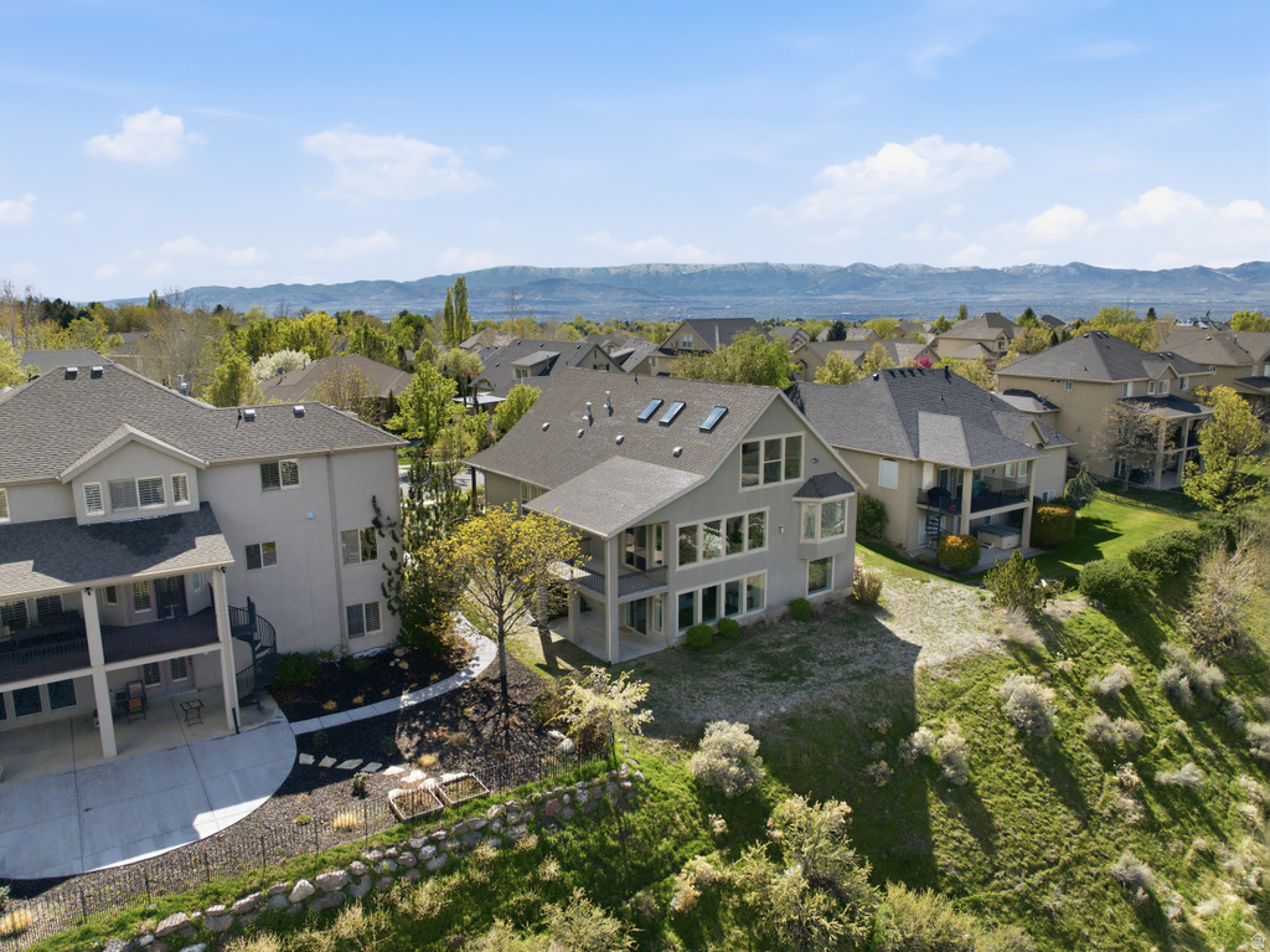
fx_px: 880
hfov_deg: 71.6
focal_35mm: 24
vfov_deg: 56.8
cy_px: 476
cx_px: 635
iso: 250
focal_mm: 12.3
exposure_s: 1/3200
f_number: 2.8
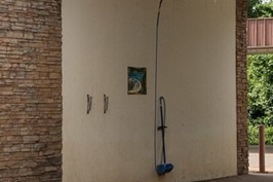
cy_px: 101
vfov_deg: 10.4
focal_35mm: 132
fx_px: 997
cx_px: 51
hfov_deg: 15.5
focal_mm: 17.2
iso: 250
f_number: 9
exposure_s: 1/500
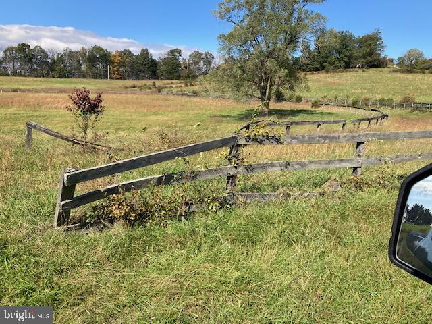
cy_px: 162
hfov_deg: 63.4
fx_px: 349
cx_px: 216
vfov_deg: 49.7
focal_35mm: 28
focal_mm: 3.99
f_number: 1.8
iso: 20
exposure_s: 1/1429
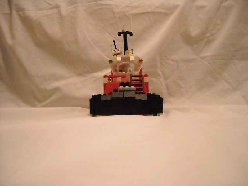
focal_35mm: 35
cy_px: 93
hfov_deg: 52.6
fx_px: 251
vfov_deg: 40.7
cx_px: 124
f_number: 2.8
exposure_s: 1/26
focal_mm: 5.7
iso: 800
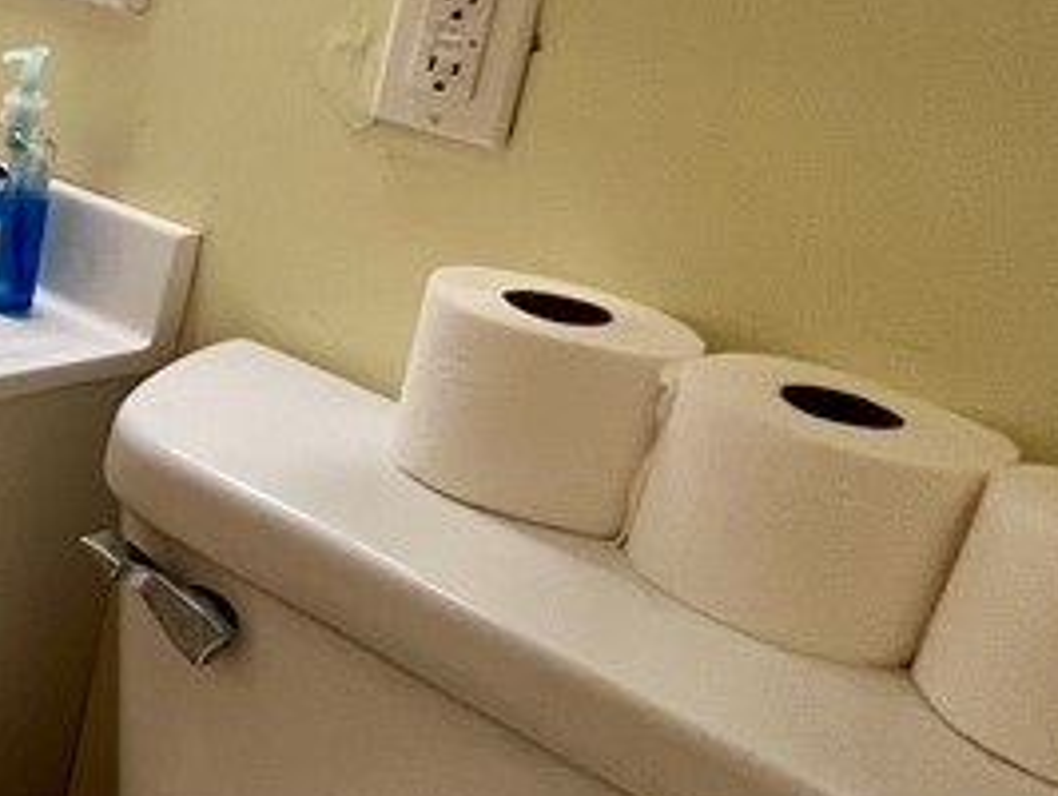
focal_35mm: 50
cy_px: 24
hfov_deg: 22.0
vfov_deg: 27.7
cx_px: -863
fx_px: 1530
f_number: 1.8
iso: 160
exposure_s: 1/120
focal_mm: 1.57
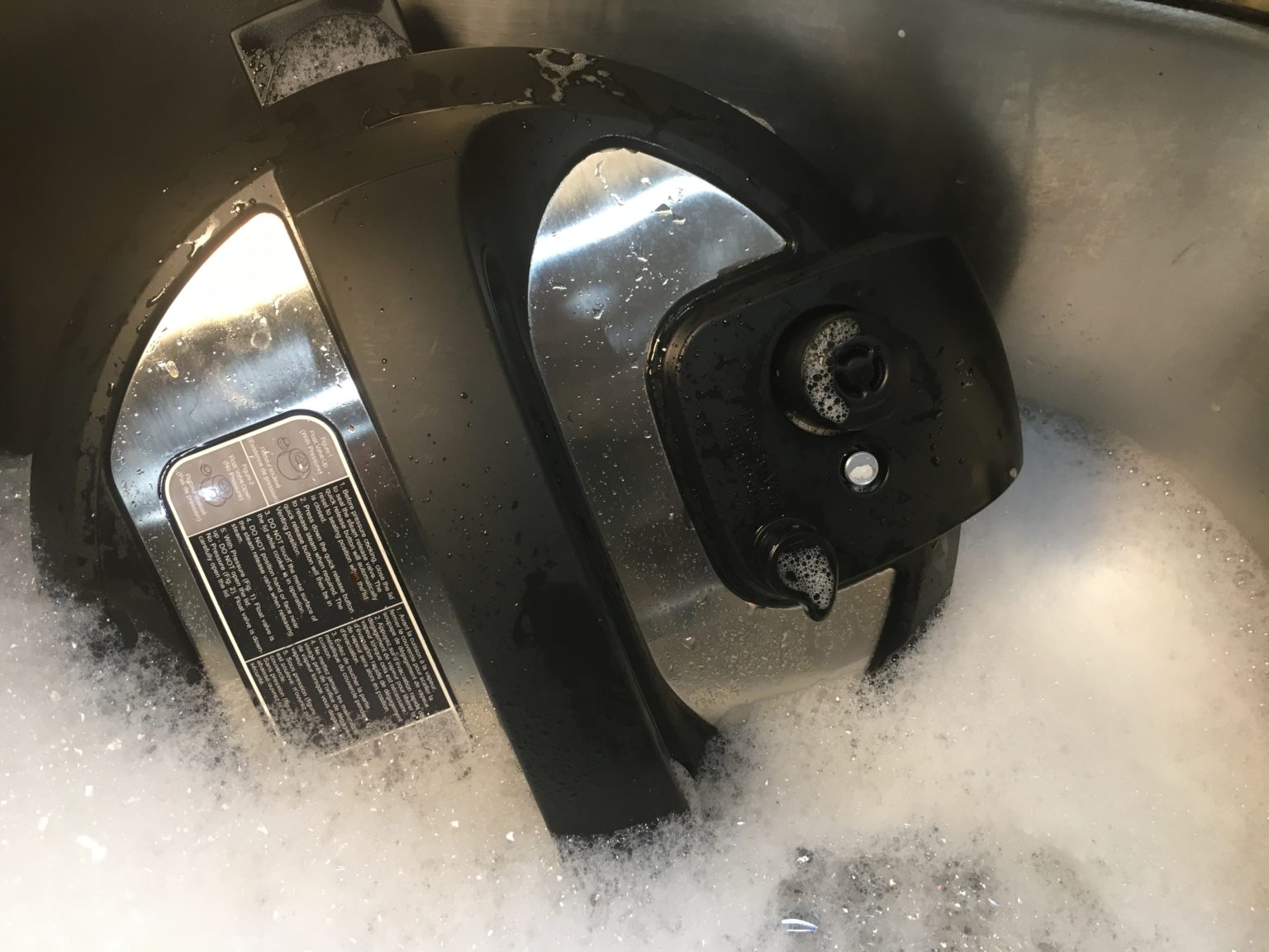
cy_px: 476
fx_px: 1063
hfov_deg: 61.7
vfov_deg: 48.2
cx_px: 634
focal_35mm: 29
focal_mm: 4.15
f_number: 2.2
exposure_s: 1/30
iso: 64
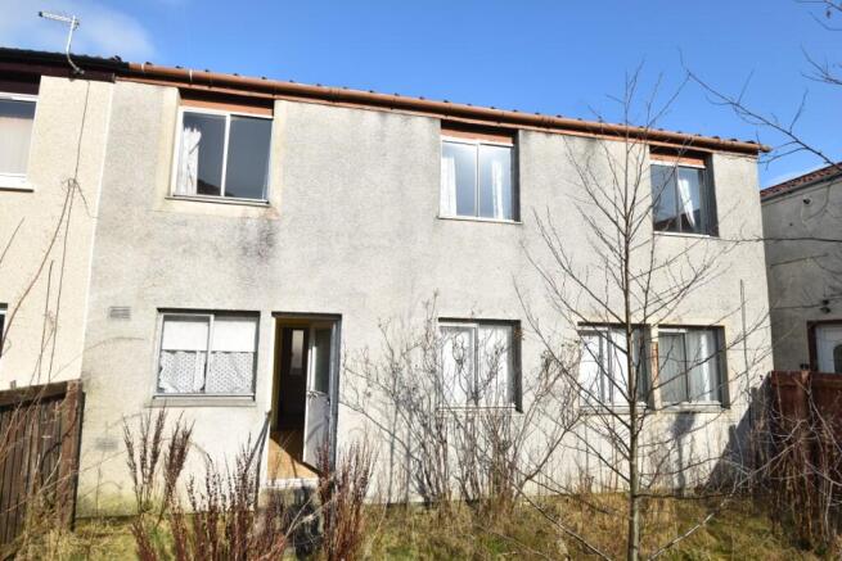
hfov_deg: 92.4
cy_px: 280
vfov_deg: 69.7
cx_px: 421
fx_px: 404
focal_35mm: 17
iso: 110
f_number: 8
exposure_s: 1/250
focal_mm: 11.5
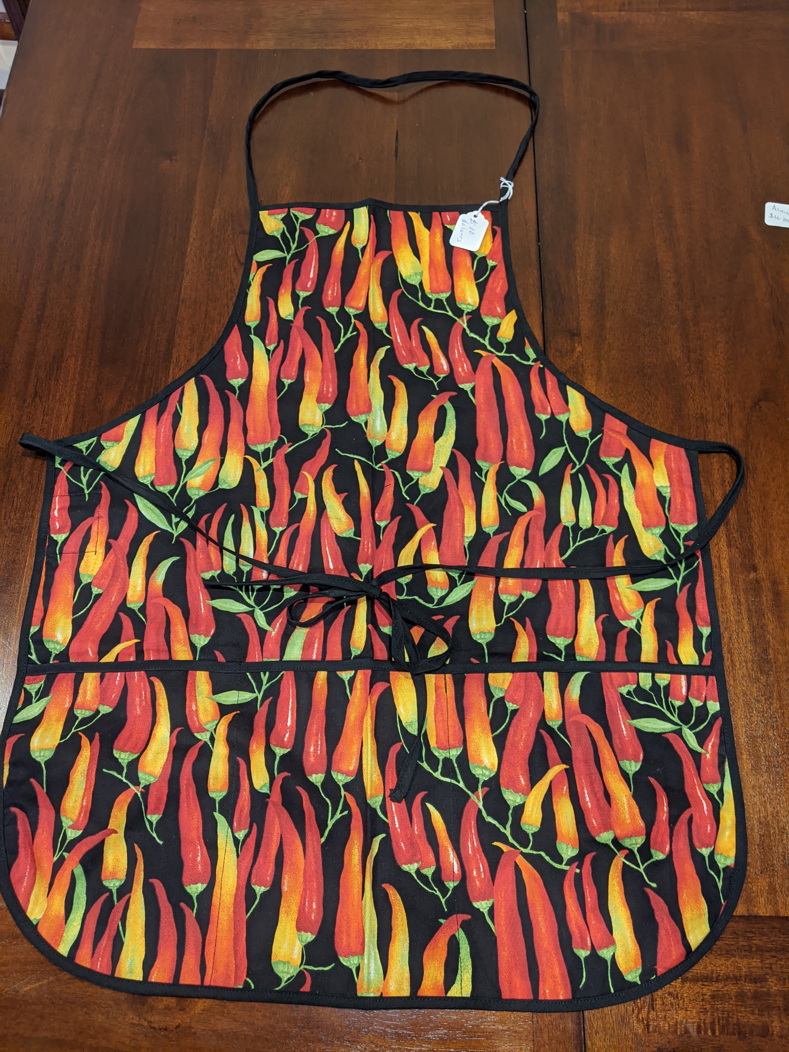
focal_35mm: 27
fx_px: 821
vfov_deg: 65.3
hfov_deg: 51.4
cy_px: 526
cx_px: 394
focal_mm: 4.44
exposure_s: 1/30
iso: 141
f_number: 1.8
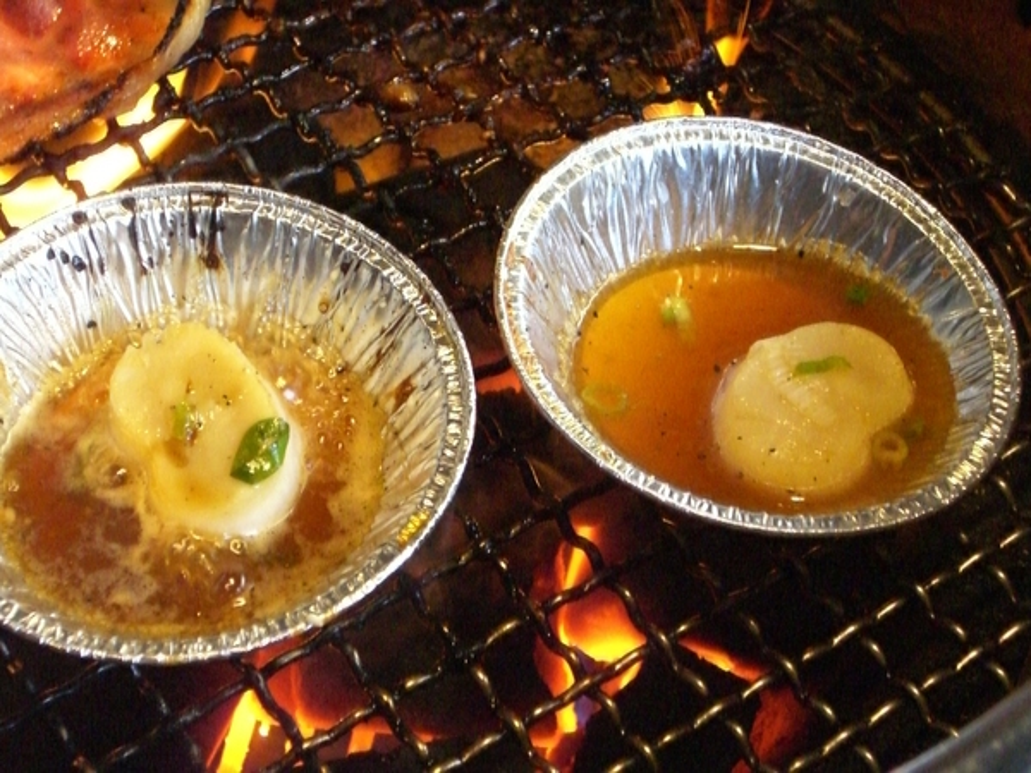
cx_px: 516
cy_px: 386
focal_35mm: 79
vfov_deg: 18.7
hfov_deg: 24.7
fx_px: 2353
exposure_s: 1/50
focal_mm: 12.8
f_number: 4.1
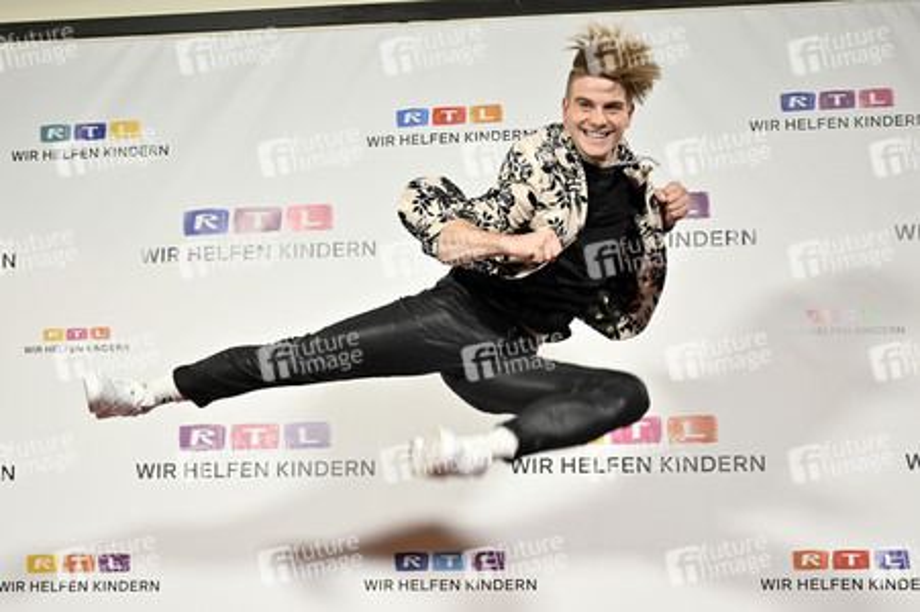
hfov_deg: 51.9
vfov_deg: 35.9
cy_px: 306
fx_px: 945
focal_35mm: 37
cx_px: 460
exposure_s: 1/200
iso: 1250
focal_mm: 37
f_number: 4
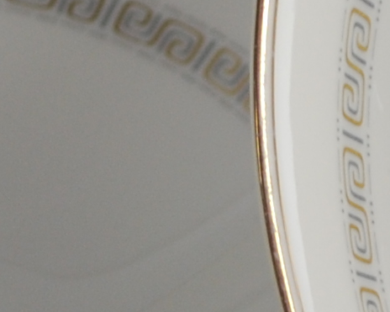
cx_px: 416
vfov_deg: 2.9
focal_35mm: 541
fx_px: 6243
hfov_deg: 3.6
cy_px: 189
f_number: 5.3
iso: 200
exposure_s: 1/50
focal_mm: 46
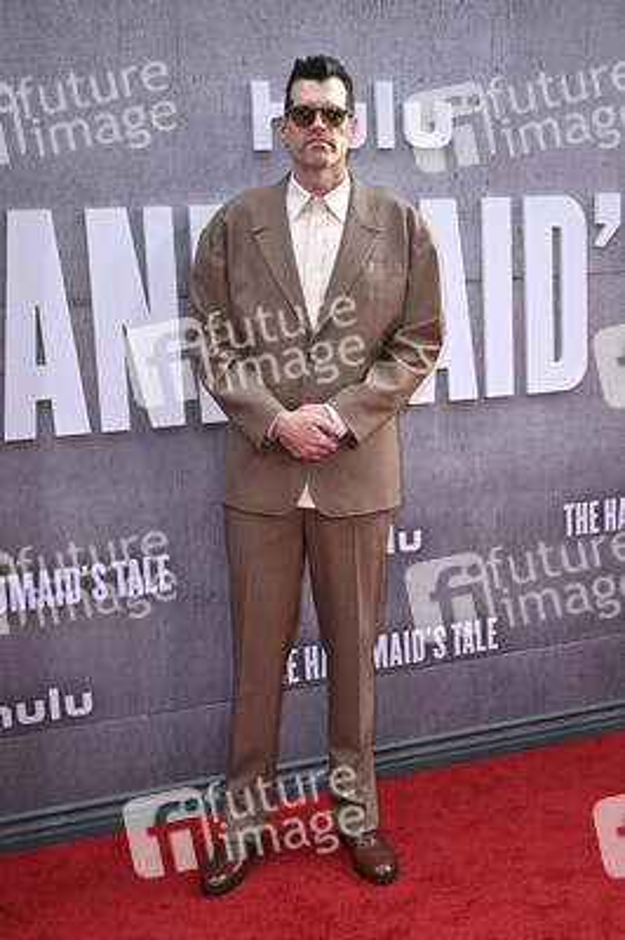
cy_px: 470
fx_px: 1174
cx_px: 312
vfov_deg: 43.6
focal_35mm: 45
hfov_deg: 29.8
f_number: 6.3
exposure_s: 1/250
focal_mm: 45
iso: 500
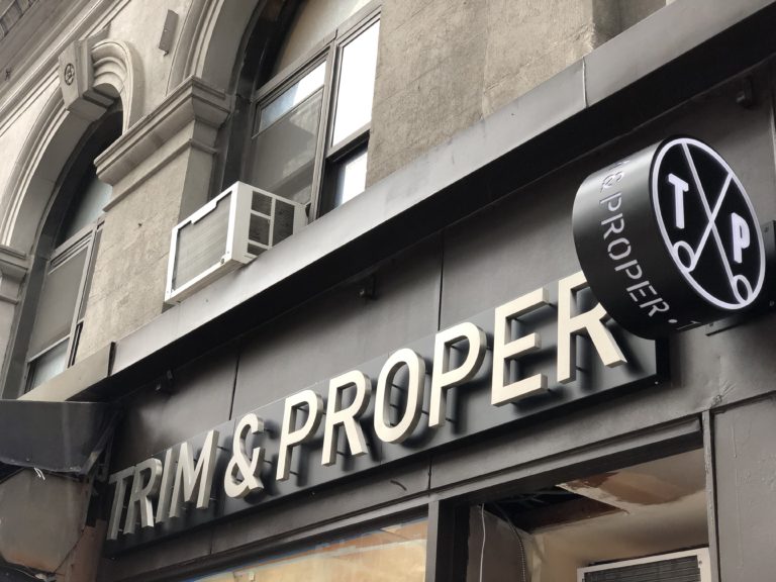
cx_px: 388
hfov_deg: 36.8
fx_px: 1166
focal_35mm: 52
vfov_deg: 28.0
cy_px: 291
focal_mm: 6
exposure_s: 1/60
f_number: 2.4
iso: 80
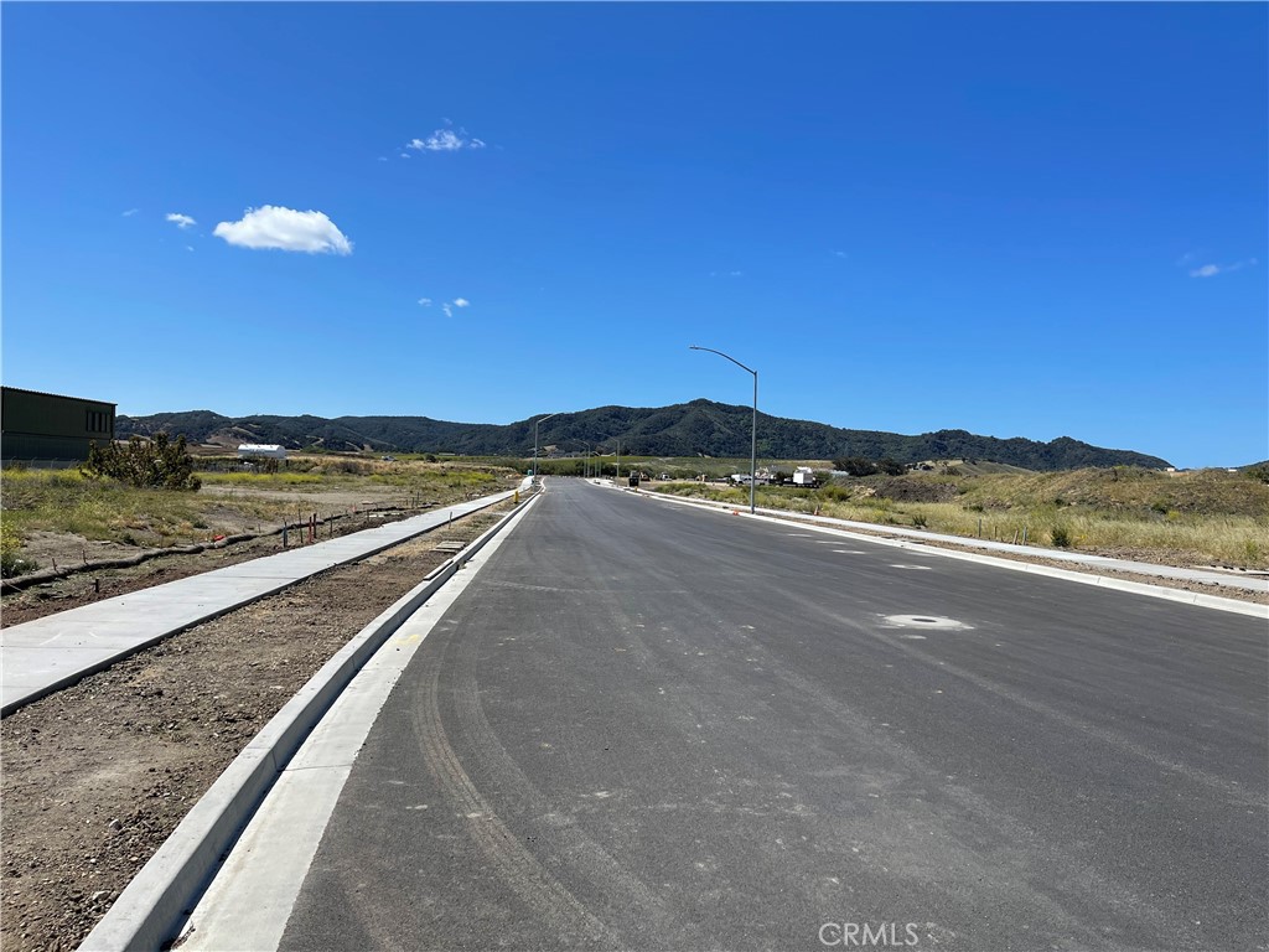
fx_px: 953
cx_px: 634
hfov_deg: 67.3
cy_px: 476
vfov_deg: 53.1
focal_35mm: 26
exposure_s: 1/6993
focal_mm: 5.1
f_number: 1.6
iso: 50
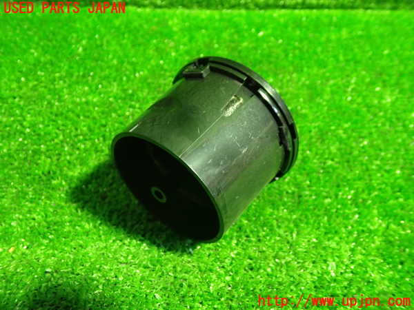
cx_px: 207
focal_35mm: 30
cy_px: 155
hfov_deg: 60.0
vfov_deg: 46.8
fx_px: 359
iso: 800
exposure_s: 1/30
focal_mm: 5.4
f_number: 2.3
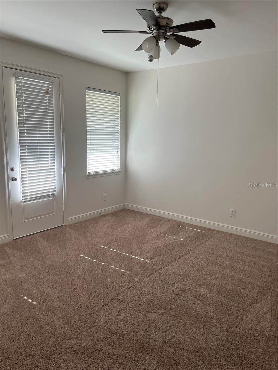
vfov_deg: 67.3
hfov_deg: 53.1
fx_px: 278
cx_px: 139
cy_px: 185
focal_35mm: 26
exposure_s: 1/120
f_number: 1.6
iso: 64
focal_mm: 5.1
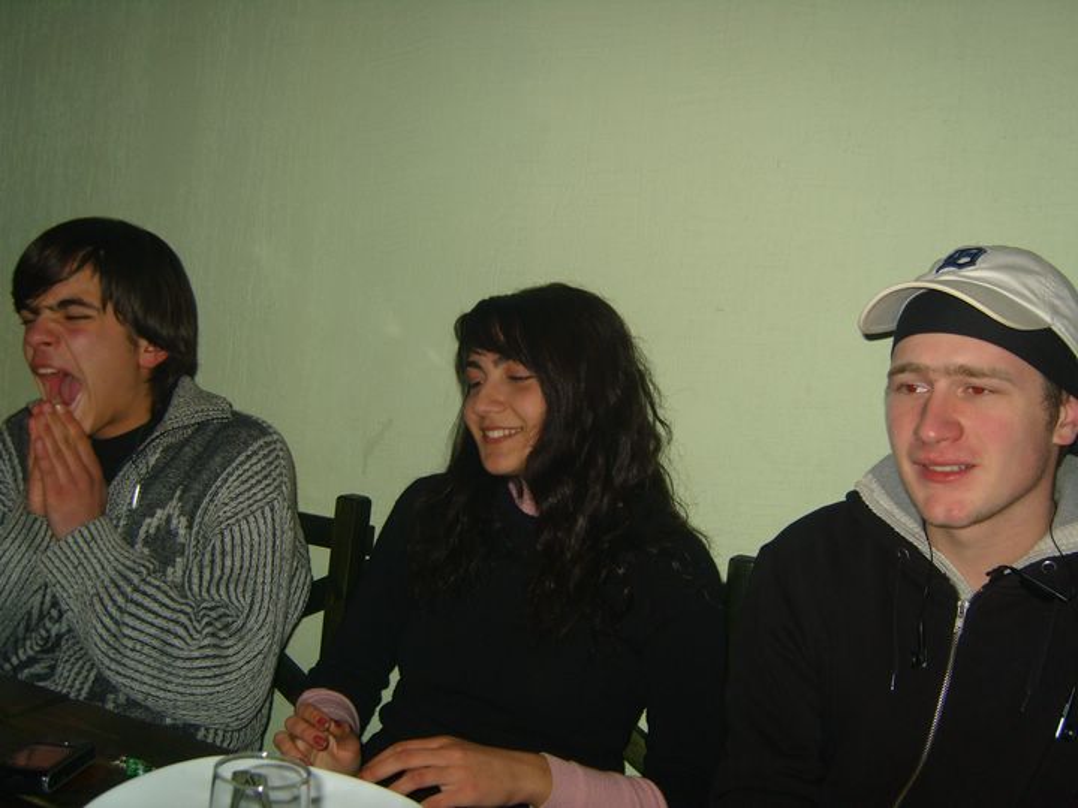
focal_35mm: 35
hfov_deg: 52.6
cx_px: 539
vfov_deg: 40.7
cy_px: 404
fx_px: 1090
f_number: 2.8
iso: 100
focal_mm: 7.4
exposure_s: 1/30
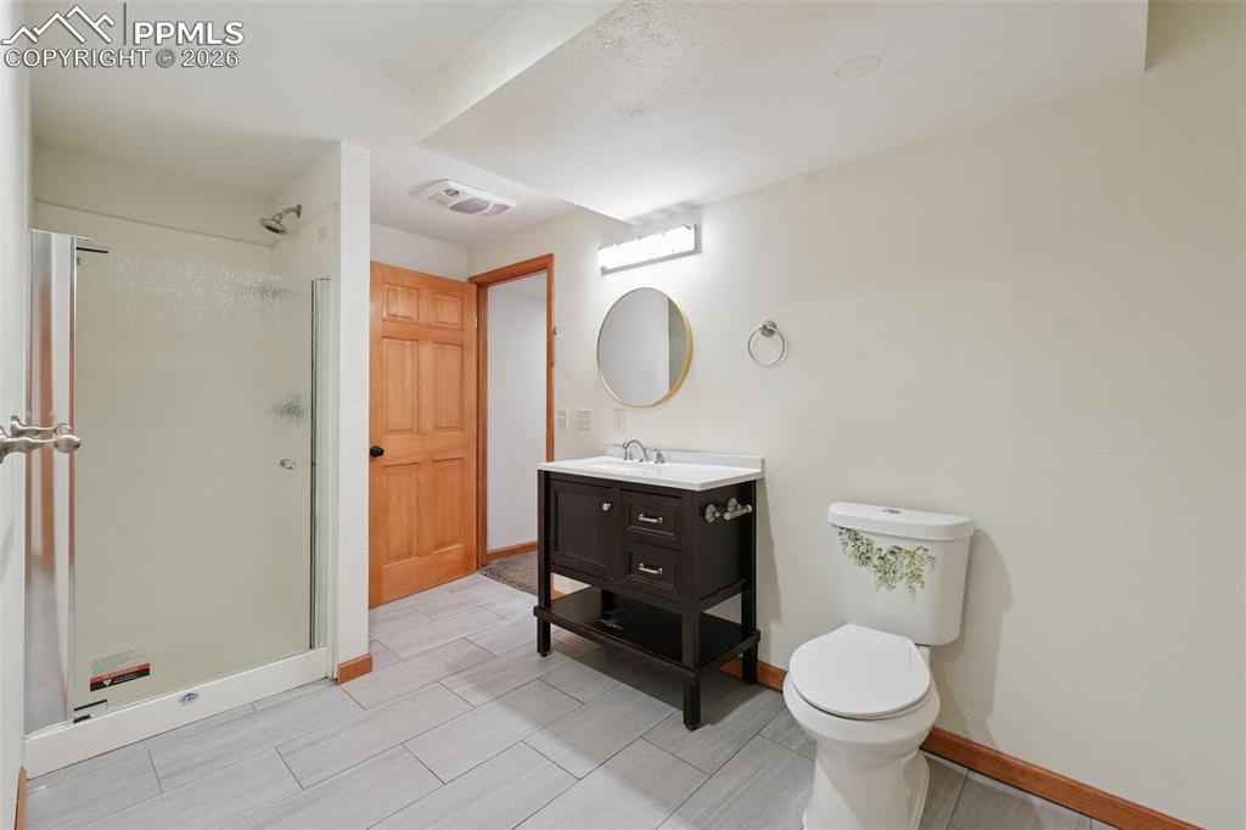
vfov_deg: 77.3
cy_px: 415
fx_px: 519
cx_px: 623
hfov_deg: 100.4
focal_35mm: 15
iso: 640
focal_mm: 10
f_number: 8
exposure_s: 1/13
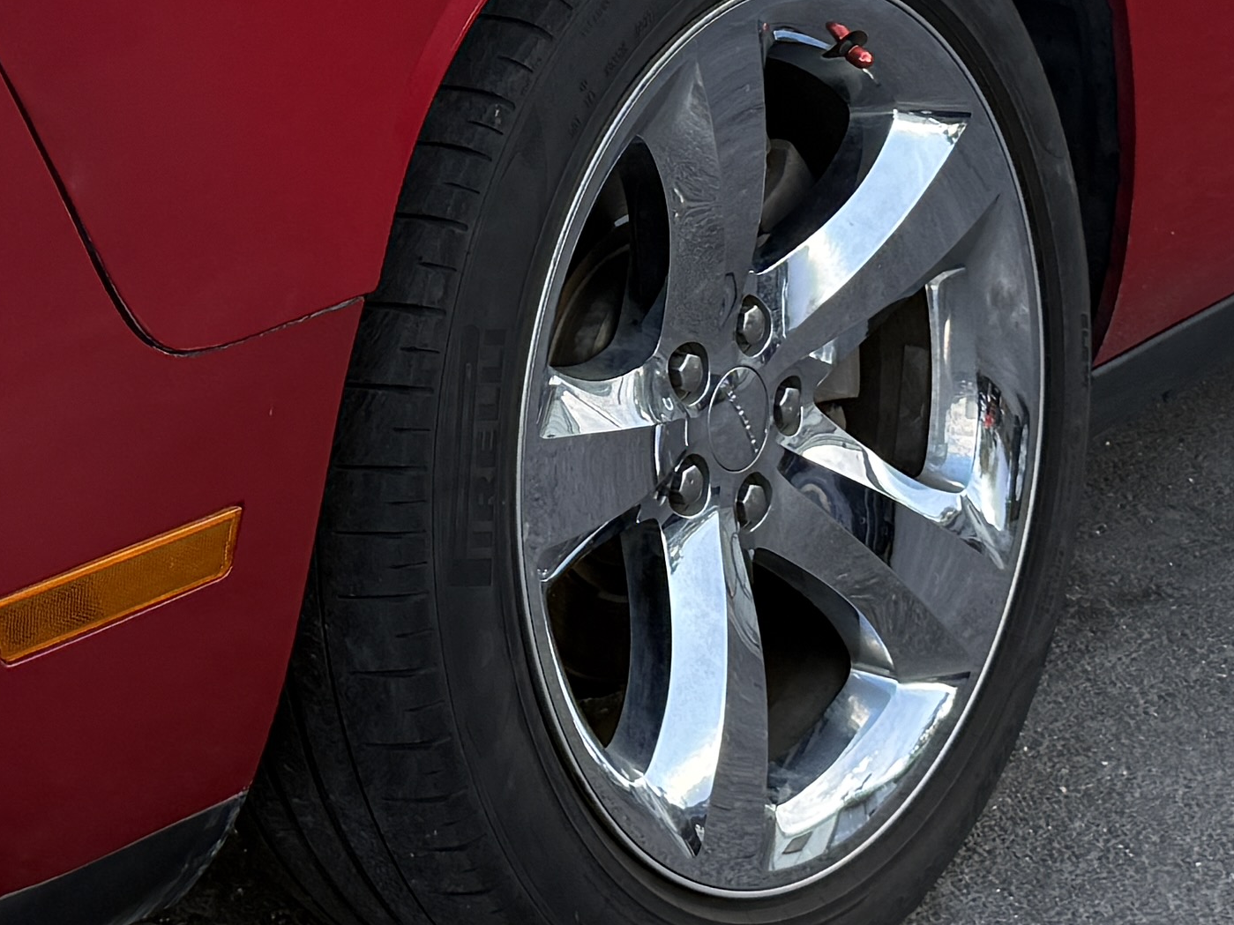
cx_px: 340
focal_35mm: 98
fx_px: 3493
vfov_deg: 14.7
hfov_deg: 19.9
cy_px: -106
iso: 100
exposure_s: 1/1250
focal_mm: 6.76
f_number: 1.78
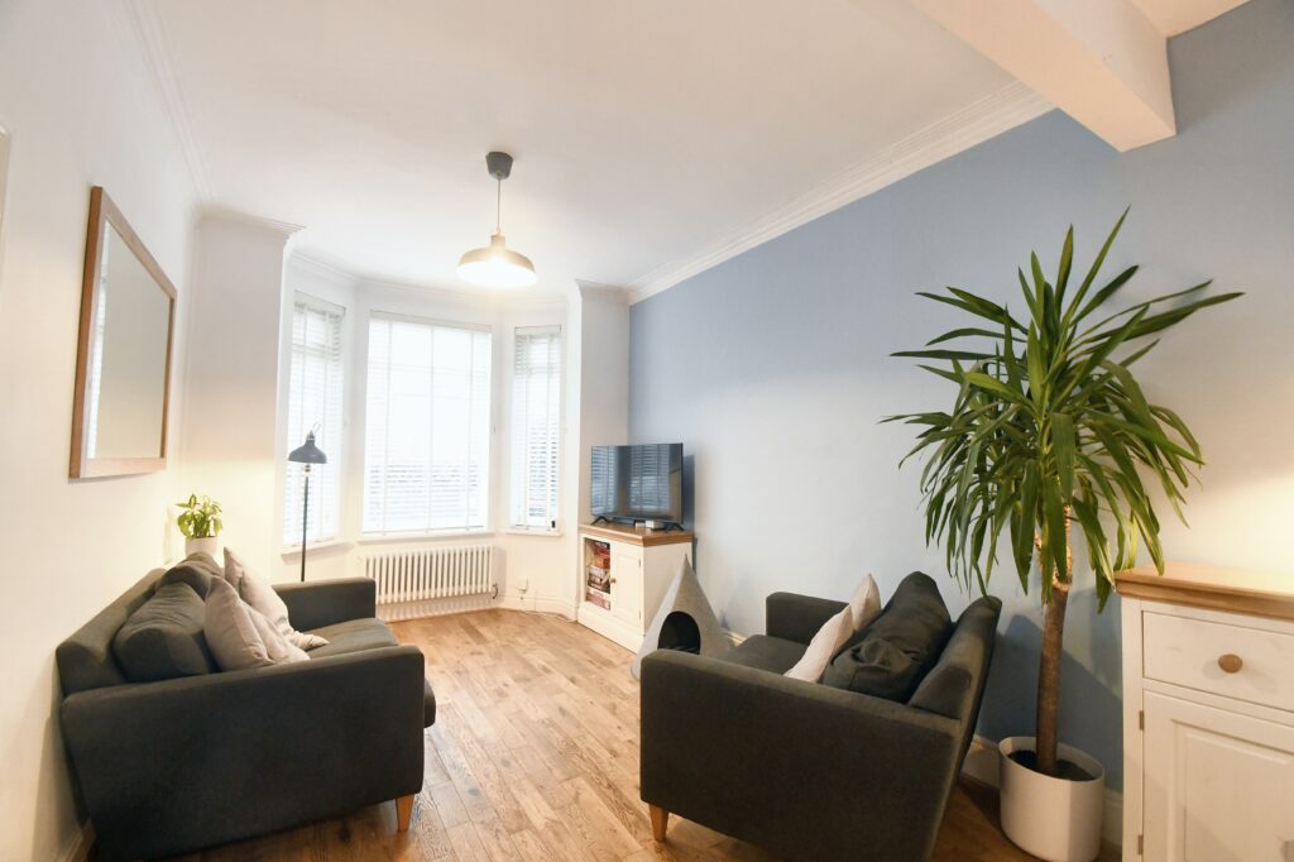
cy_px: 431
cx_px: 647
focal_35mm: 15
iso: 1600
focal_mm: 10
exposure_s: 1/10
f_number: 10
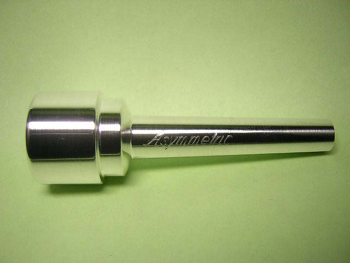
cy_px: 132
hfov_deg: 51.4
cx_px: 175
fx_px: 364
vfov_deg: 39.7
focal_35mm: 36
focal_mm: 4.7
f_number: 2.6
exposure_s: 1/67.7
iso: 100
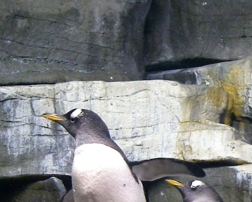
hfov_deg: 10.7
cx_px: 281
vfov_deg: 8.6
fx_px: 1327
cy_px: 228
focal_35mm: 178
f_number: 3.6
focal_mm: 9.2
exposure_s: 1/30
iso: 200
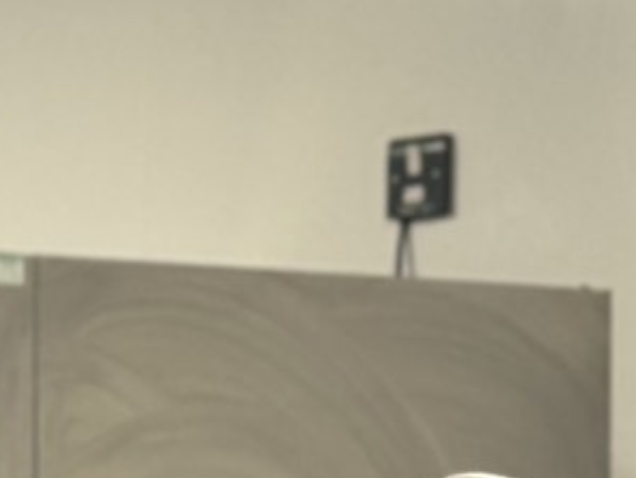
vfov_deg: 4.7
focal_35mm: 309
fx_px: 5682
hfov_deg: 6.3
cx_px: -337
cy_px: 1088
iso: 50
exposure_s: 1/50
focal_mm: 6.76
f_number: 1.78
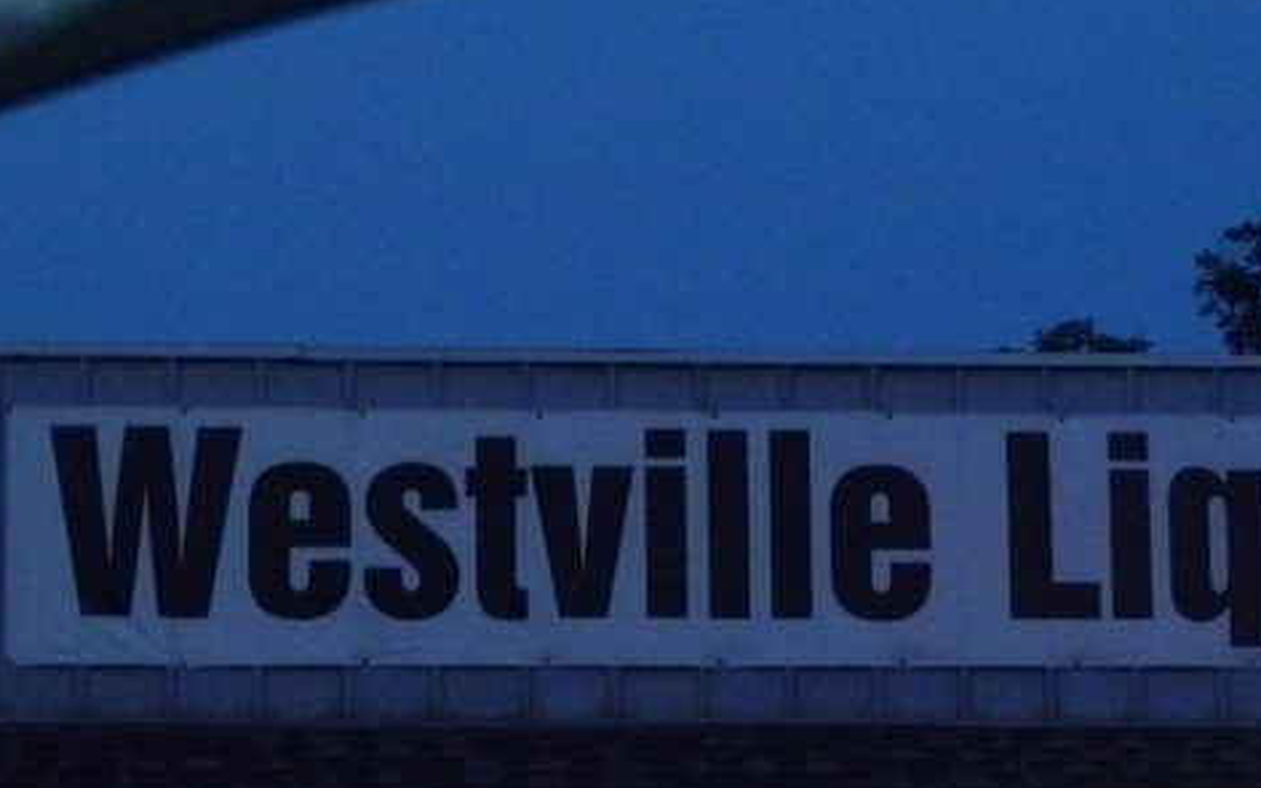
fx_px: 4261
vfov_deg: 10.5
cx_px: 743
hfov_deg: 16.8
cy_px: 665
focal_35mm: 124
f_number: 4.3
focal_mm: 12.4
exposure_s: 1/15
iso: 800
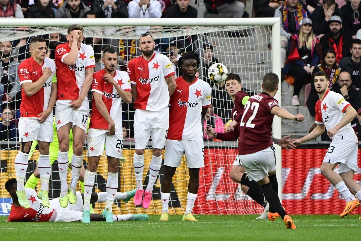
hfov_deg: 5.0
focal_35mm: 410
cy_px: 120
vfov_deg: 3.4
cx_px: 180
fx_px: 4111
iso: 4500
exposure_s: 1/1600
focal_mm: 410
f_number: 5.6
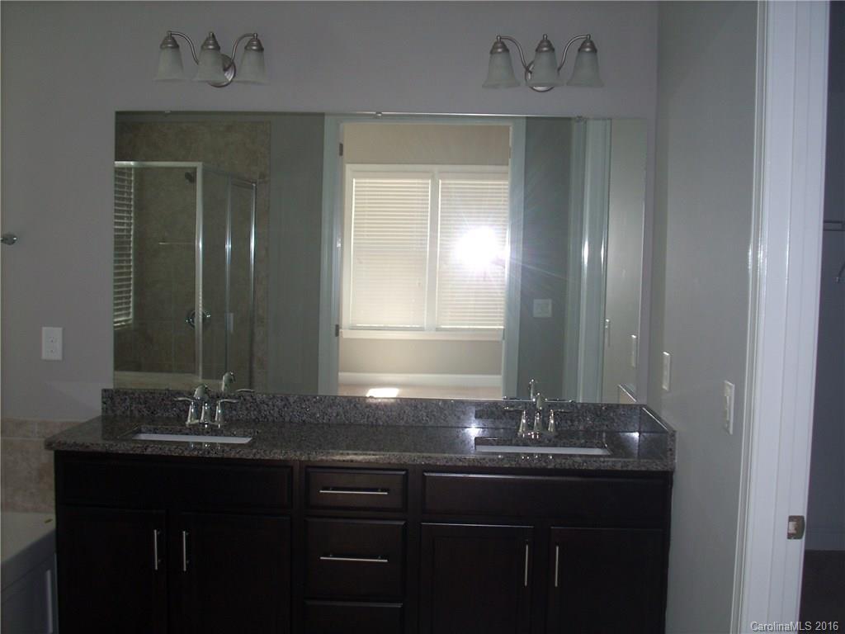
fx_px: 903
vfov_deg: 38.7
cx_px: 422
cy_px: 317
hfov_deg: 50.1
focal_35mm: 37
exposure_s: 1/30
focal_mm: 6.2
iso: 64
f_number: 2.8
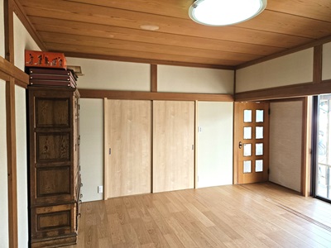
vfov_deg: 58.9
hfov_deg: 73.9
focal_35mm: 23
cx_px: 166
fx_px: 220
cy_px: 124
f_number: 1.8
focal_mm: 5.4
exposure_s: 1/200
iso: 400
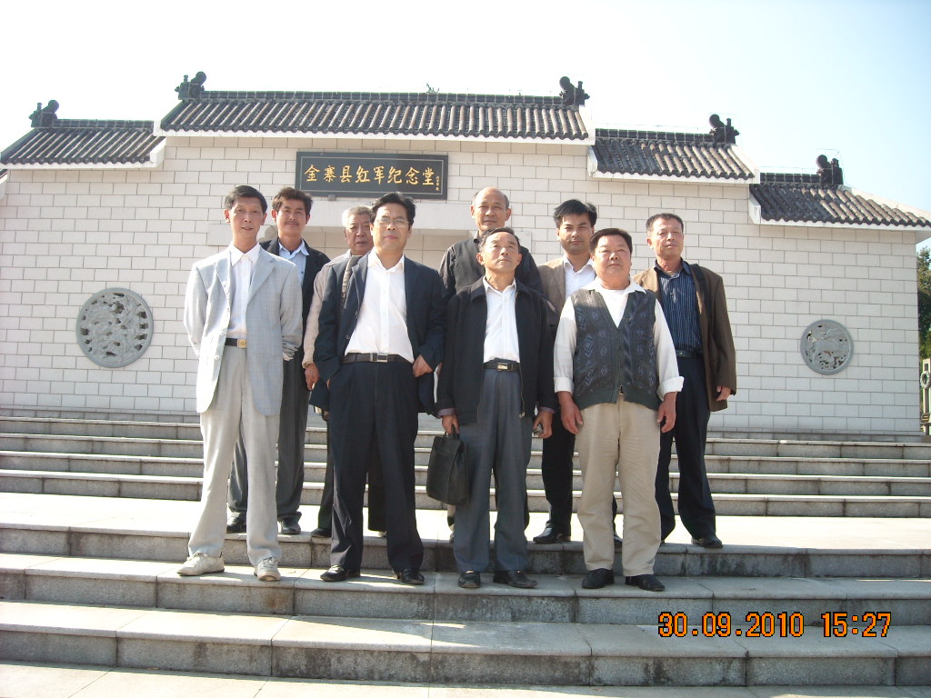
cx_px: 466
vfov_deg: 40.7
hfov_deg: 52.6
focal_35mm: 35
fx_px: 941
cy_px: 349
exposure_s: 1/353
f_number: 2.8
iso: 64
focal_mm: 5.7
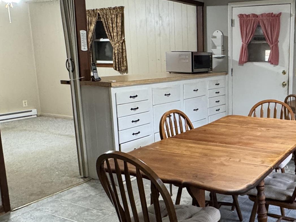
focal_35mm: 41
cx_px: 240
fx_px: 351
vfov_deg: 35.1
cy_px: 126
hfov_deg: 43.5
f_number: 2.2
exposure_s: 1/60
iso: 400
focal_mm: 2.22
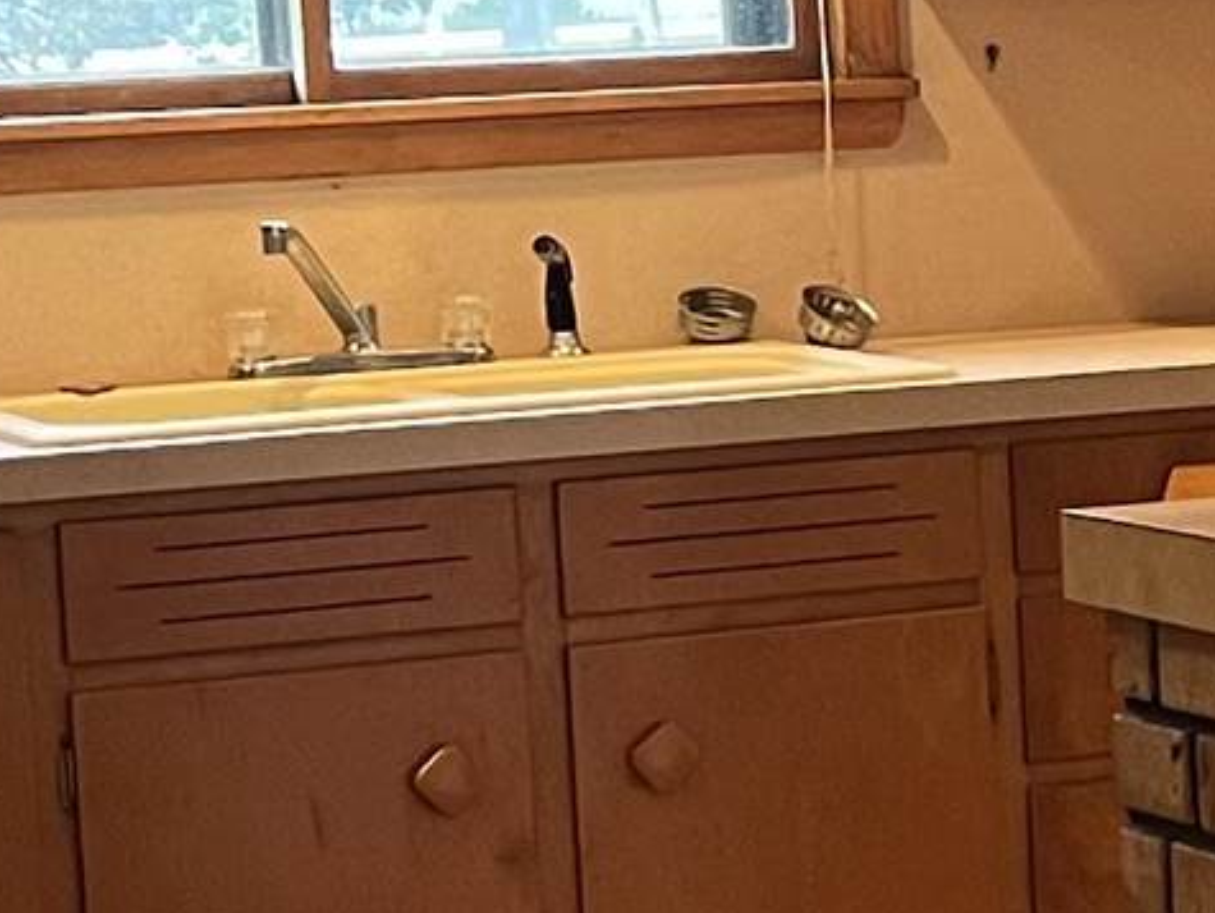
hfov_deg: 11.4
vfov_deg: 8.8
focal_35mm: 168
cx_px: 1599
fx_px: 5901
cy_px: 394
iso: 160
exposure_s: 1/60
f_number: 1.5
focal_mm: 5.7
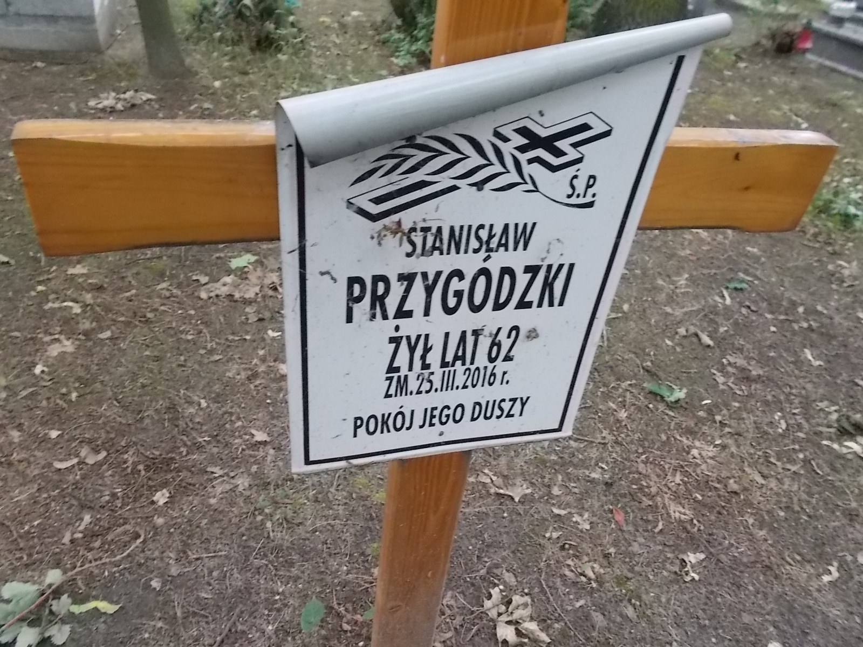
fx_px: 648
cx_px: 432
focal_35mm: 26
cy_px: 324
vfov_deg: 53.1
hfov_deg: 67.3
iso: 400
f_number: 3.2
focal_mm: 4.6
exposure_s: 1/80
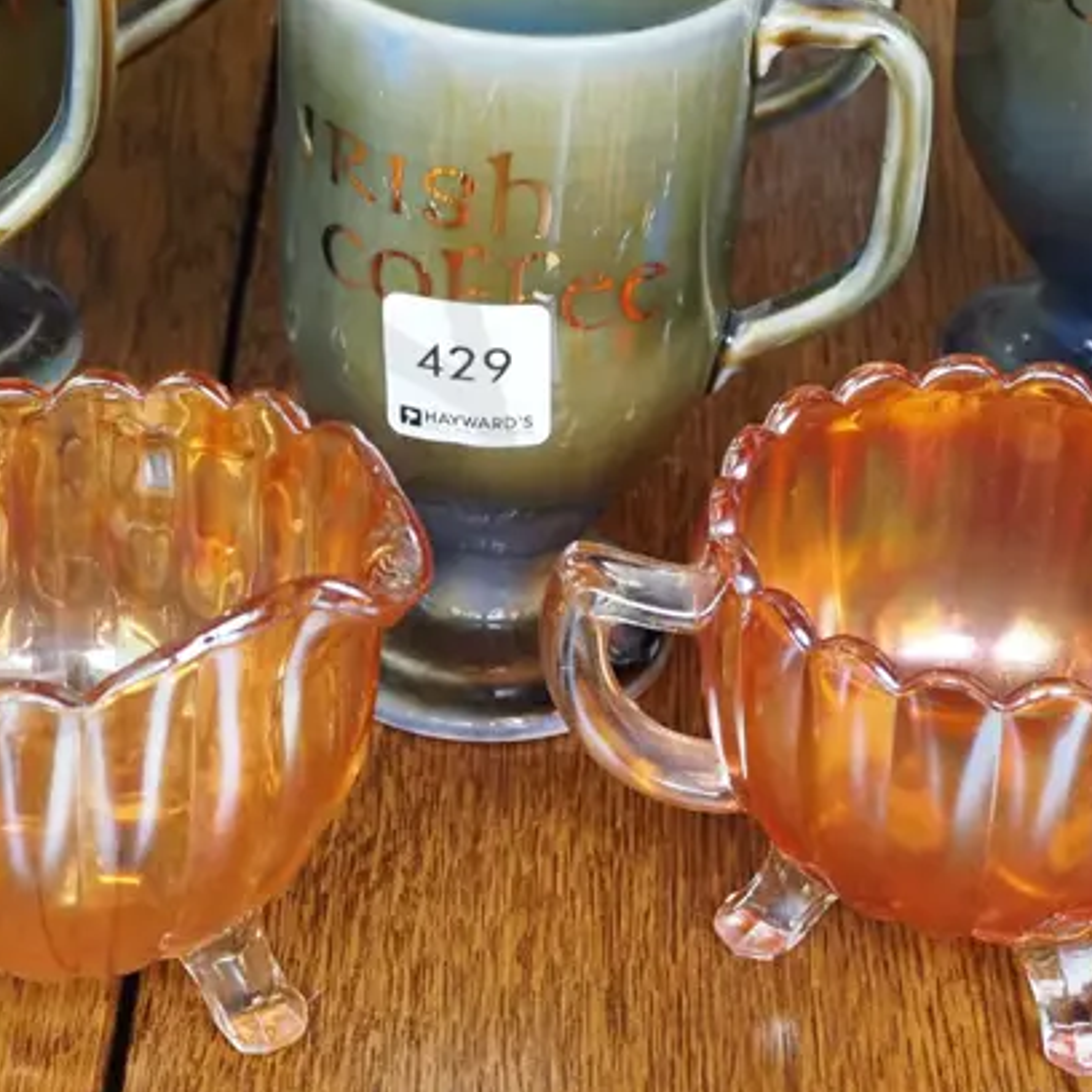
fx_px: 3640
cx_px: 650
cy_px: 209
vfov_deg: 16.9
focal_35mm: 102
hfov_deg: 17.0
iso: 2500
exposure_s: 1/250
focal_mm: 23
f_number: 5.6
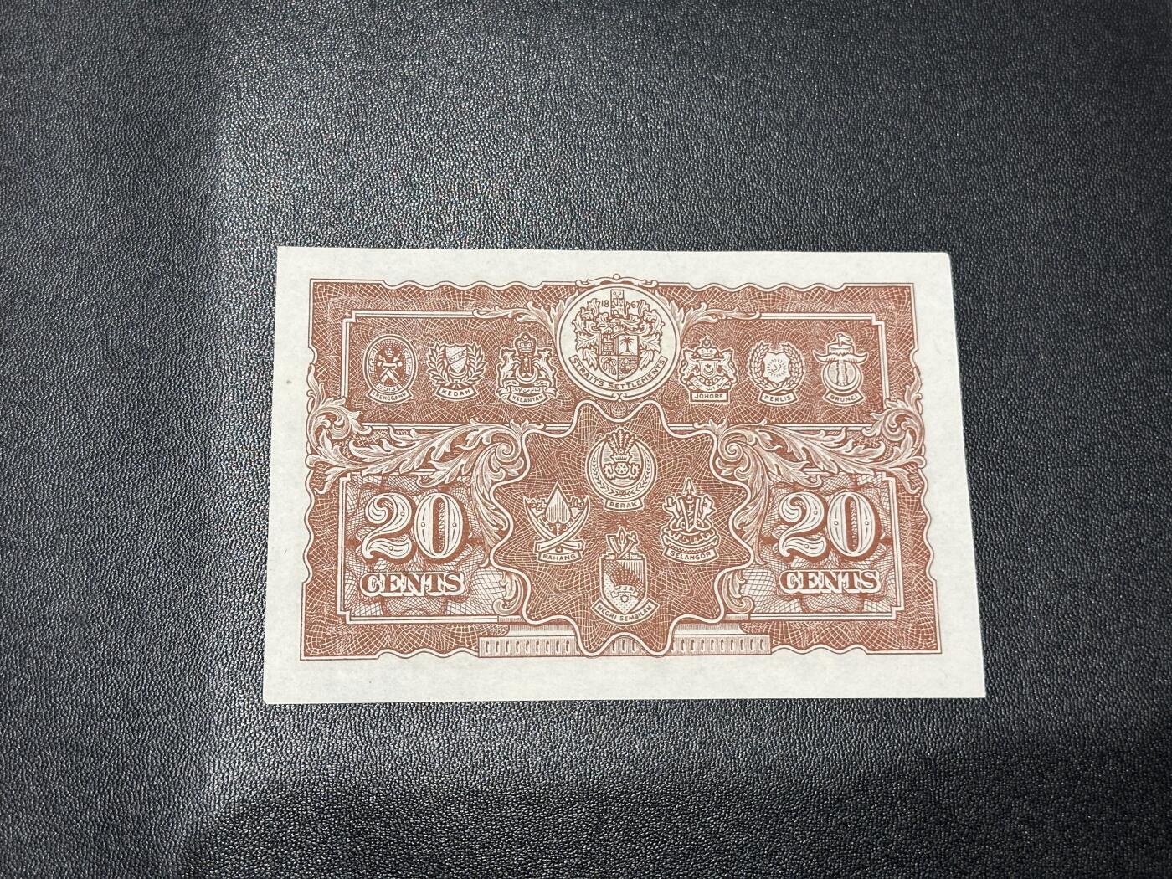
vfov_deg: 30.3
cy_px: 440
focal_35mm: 48
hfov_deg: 39.7
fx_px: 1625
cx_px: 586
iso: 100
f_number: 1.78
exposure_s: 1/50
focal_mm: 6.86
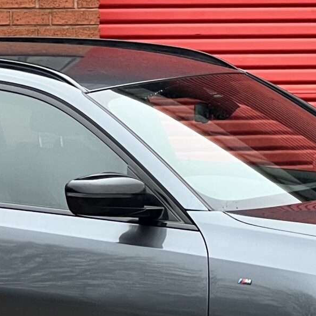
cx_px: 152
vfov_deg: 5.9
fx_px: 3057
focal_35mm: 296
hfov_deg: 5.9
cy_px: 67
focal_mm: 9
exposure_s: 1/70
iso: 200
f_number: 2.8
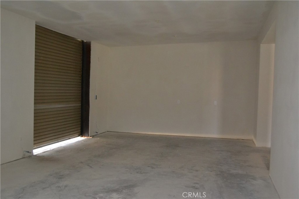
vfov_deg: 34.2
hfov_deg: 49.5
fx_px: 324
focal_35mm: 39
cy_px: 100
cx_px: 150
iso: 2800
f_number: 4.2
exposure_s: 1/60
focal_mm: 26
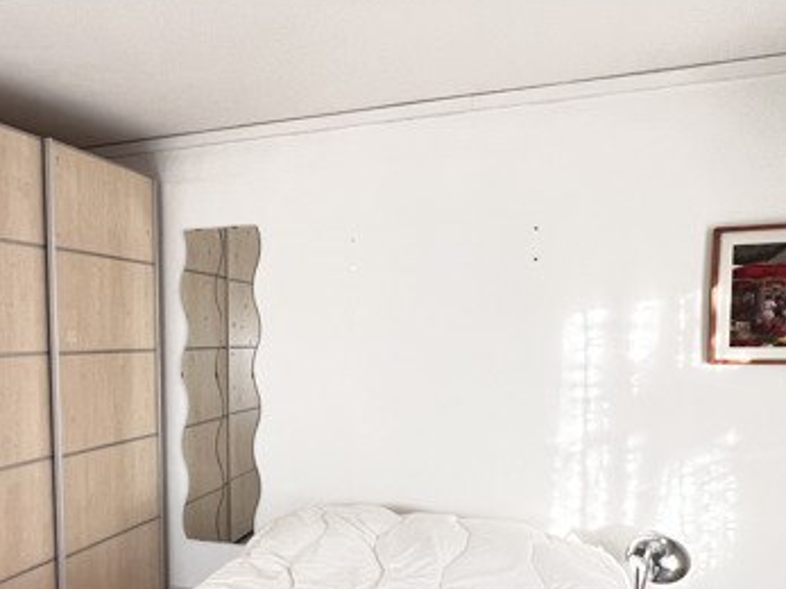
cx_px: 254
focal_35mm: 30
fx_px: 681
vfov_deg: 46.0
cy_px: 396
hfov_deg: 58.4
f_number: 1.8
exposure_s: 1/65
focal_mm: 1.57
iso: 250
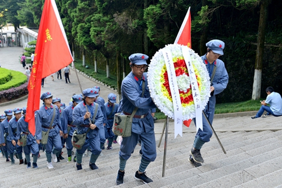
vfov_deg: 30.5
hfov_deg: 44.5
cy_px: 94
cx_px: 141
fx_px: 345
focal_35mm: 44
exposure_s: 1/100
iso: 500
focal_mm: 44
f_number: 5
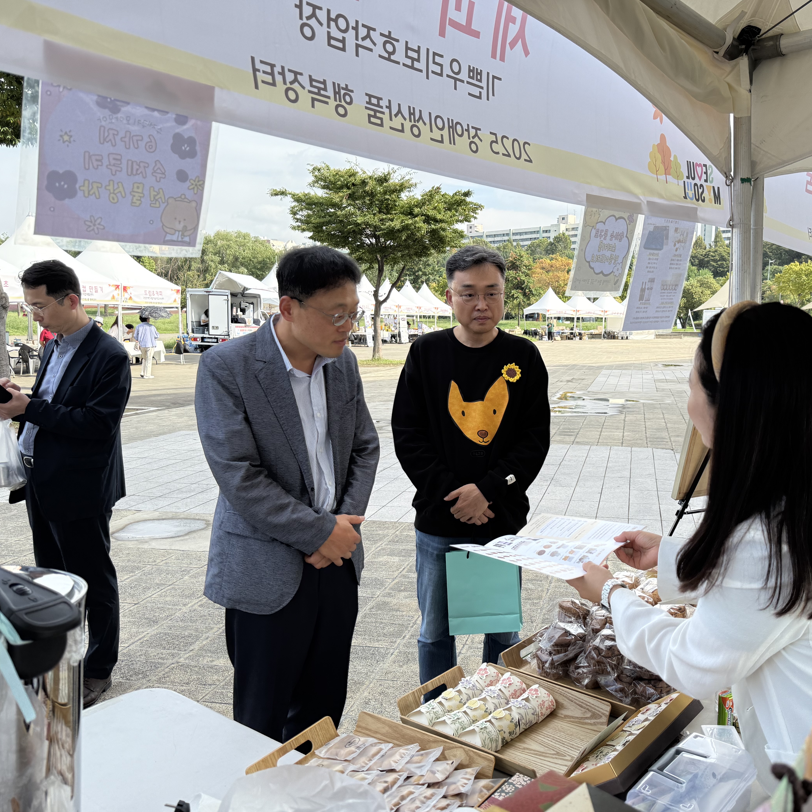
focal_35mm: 29
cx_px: 509
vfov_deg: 55.6
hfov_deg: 55.0
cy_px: 415
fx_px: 770
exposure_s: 1/2232
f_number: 1.78
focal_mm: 6.76
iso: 100
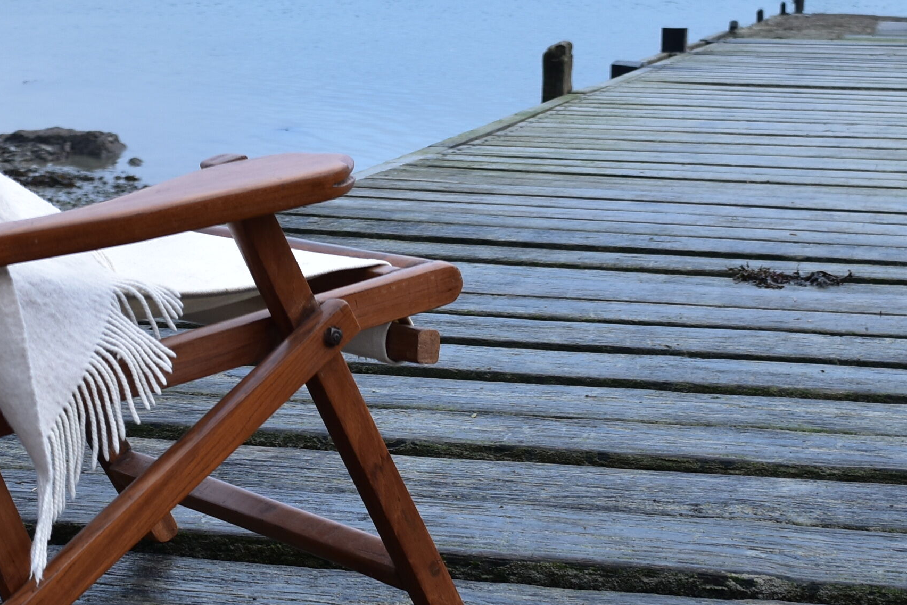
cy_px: 295
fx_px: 2394
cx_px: 333
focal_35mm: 95
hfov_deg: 21.4
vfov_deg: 14.4
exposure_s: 1/200
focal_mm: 24
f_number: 6.3
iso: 200
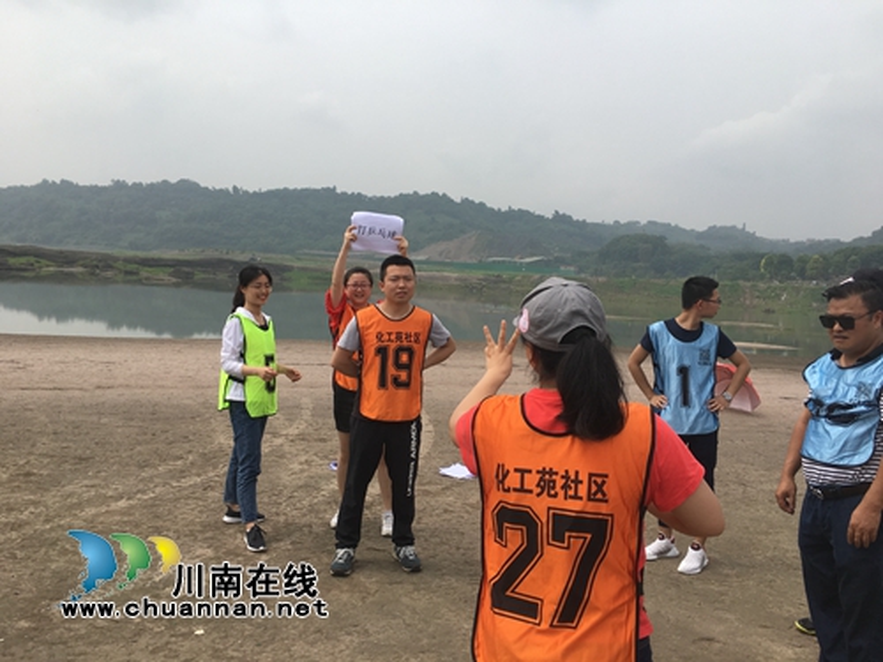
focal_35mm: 29
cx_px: 442
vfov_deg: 48.2
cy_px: 331
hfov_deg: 61.7
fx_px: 740
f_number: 2.2
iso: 25
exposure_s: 1/2079
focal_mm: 4.15
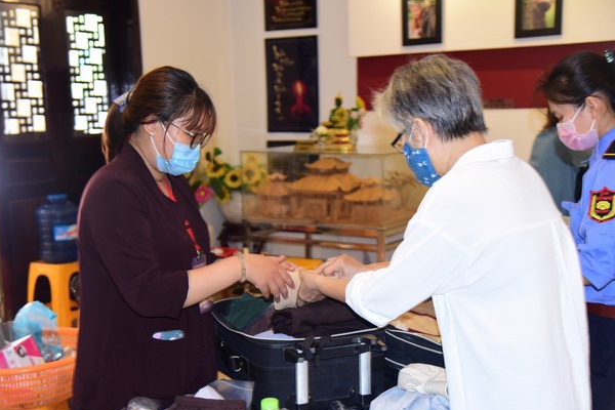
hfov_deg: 38.2
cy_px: 220
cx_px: 309
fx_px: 888
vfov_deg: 26.0
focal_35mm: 52
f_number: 4
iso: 1600
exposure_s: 1/40
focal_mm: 48
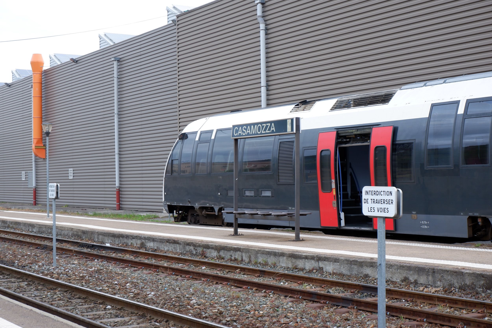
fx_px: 807
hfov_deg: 33.9
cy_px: 164
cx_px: 246
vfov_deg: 23.0
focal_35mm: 59
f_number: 5.6
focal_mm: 39.6
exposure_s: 1/120
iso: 200
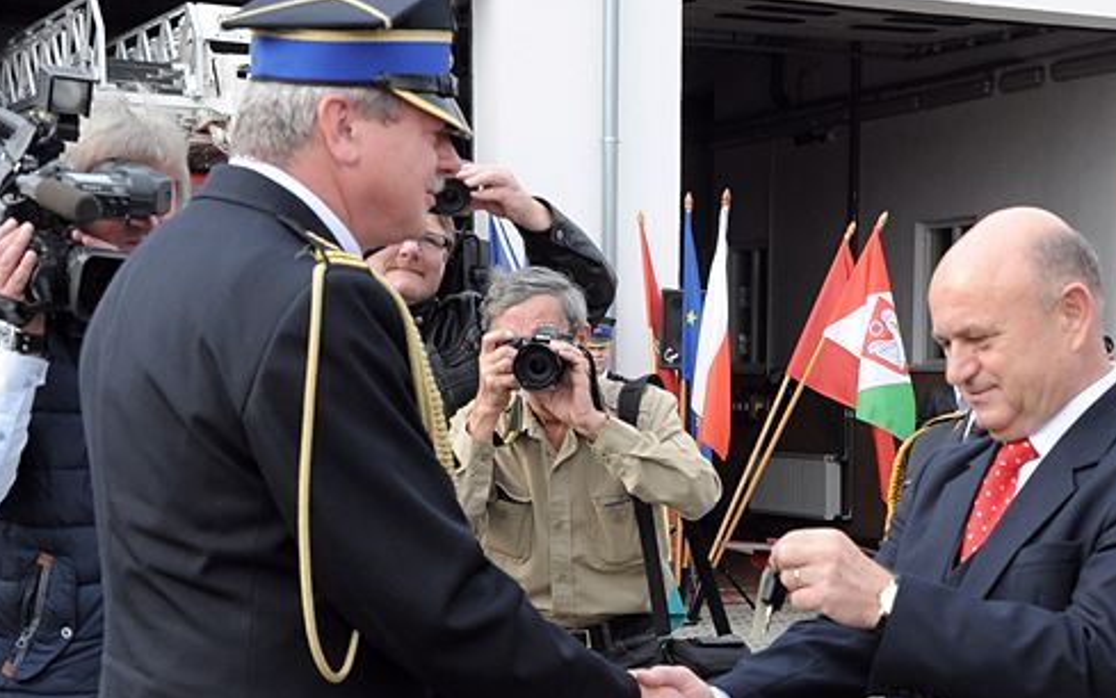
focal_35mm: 93
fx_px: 2826
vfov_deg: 14.0
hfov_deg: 22.0
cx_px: 917
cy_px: 599
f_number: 9
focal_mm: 35
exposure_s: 1/320
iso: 500
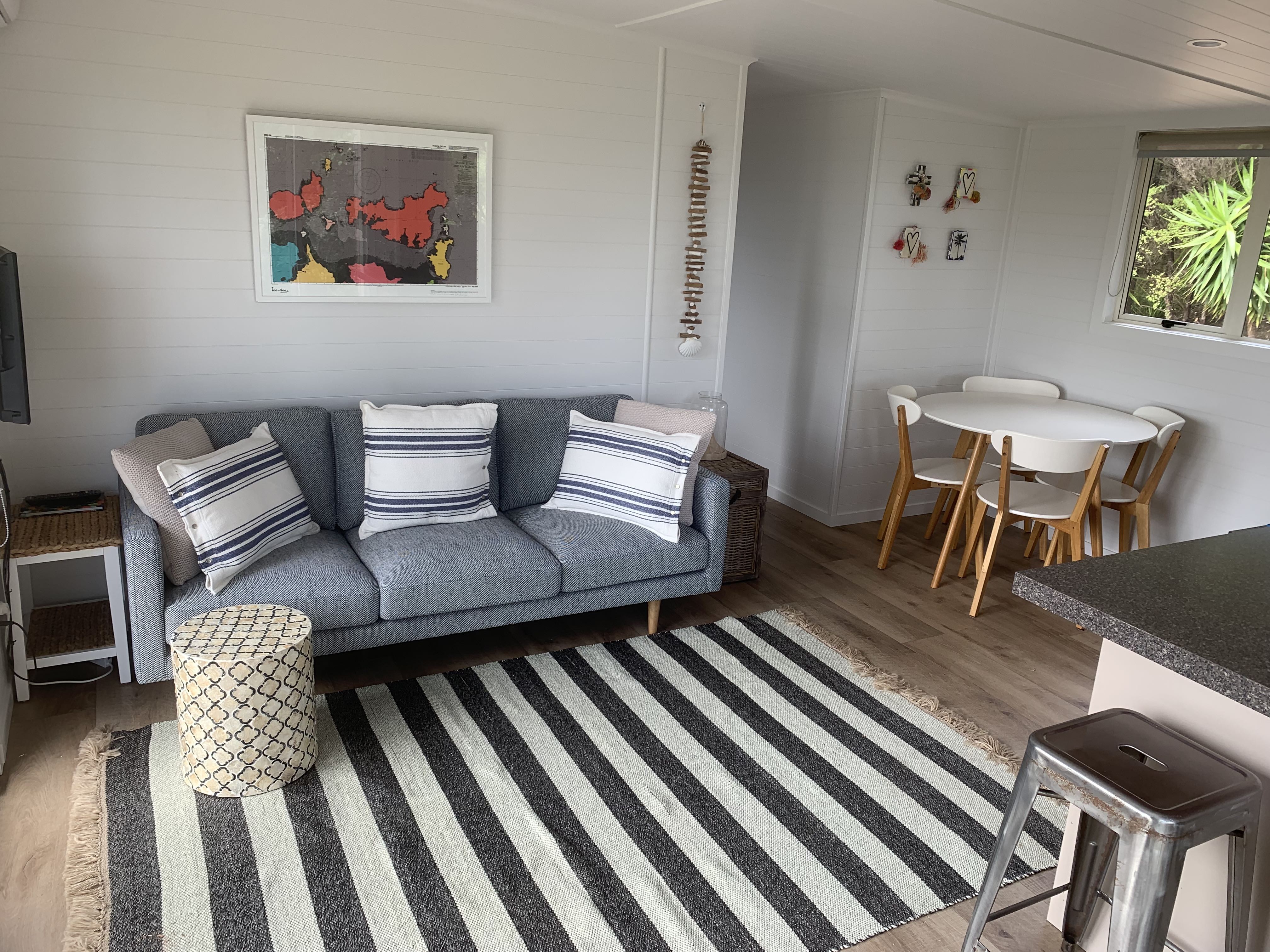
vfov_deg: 53.1
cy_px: 476
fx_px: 954
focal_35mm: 26
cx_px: 635
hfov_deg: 67.3
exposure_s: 1/145
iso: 25
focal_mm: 4.25
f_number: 1.8
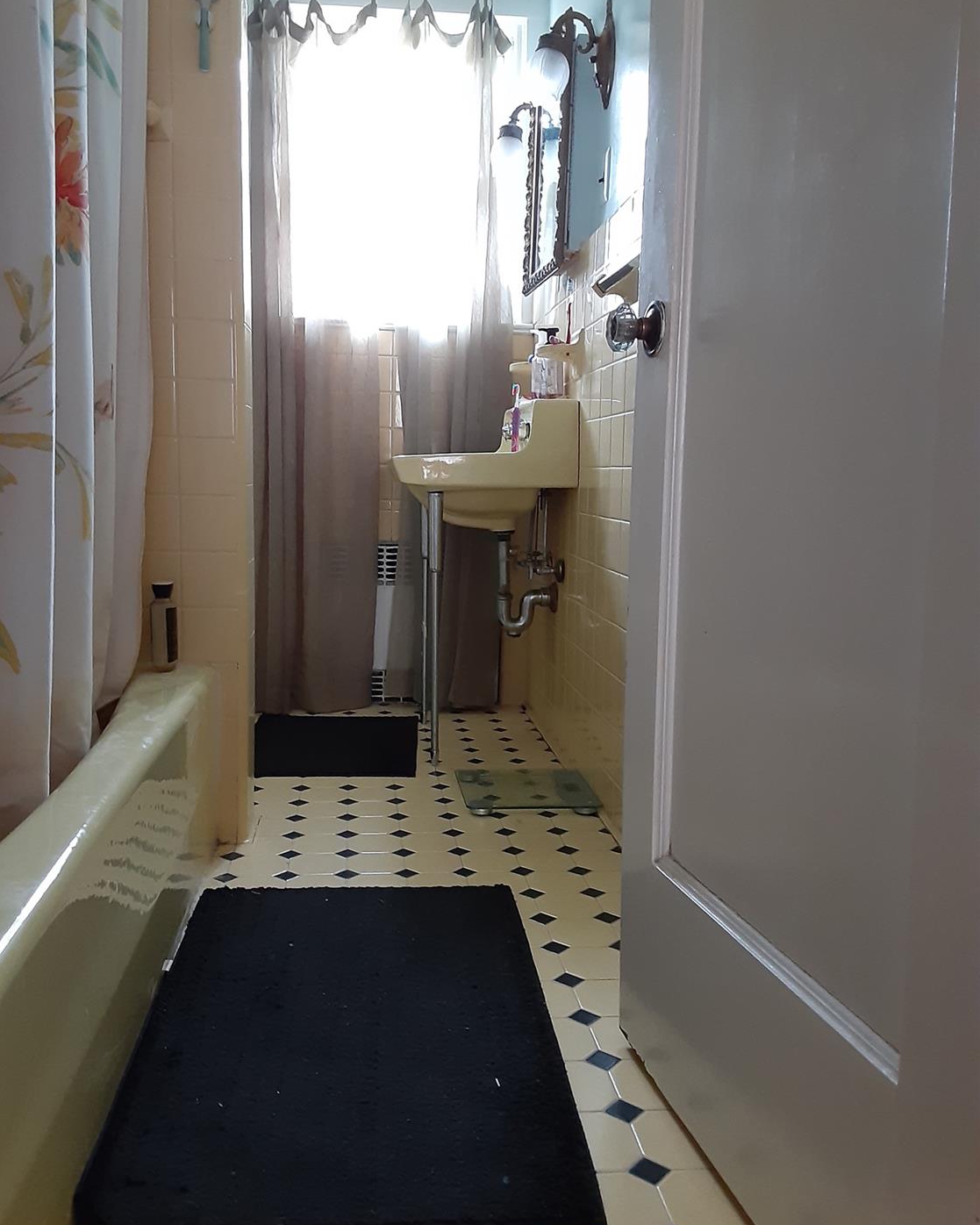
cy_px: 599
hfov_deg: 50.0
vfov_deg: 60.4
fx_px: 1051
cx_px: 476
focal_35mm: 29
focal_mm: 2.91
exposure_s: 1/24
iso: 250
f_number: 1.9
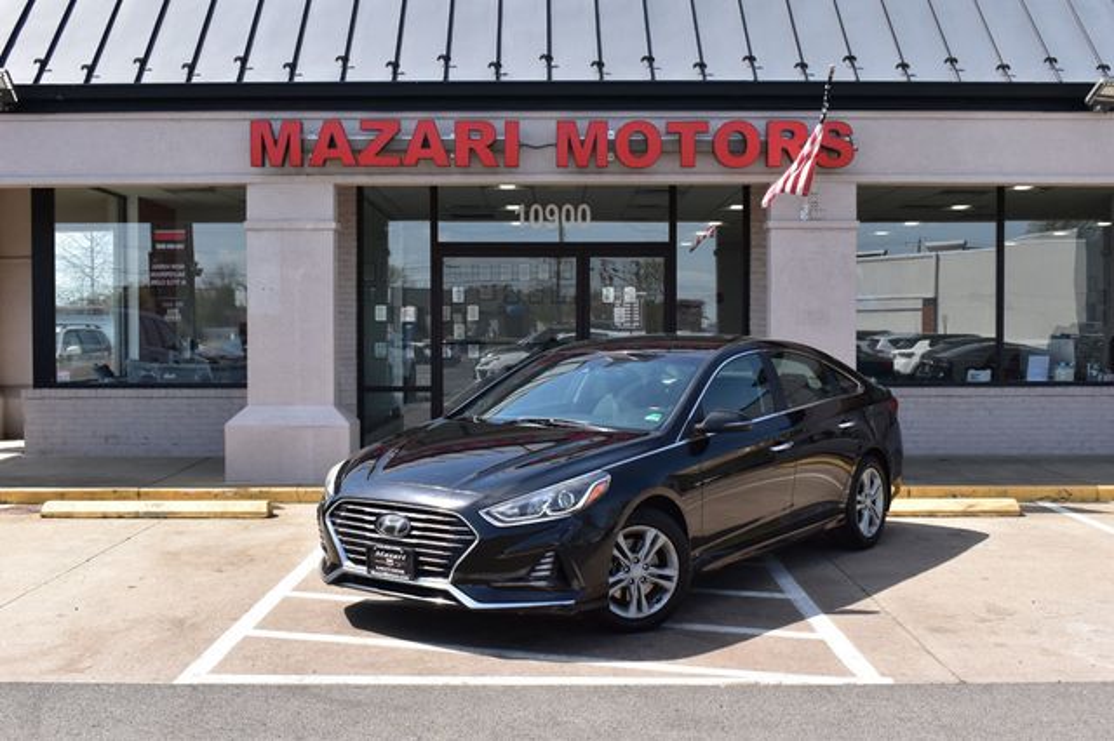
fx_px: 1299
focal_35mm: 42
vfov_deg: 31.9
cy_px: 370
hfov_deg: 46.4
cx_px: 557
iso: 400
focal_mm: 28
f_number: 11
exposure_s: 1/400
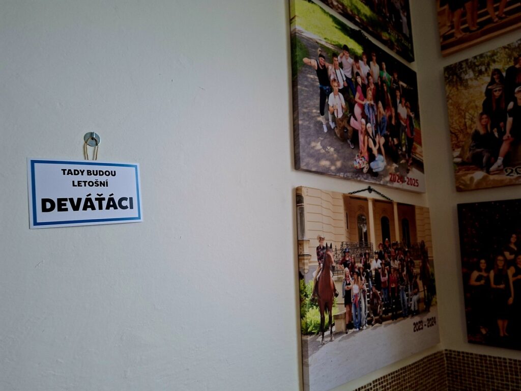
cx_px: 260
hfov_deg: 73.9
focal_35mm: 23
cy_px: 196
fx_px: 346
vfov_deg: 58.9
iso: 200
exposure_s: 1/50
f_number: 1.8
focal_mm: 5.54
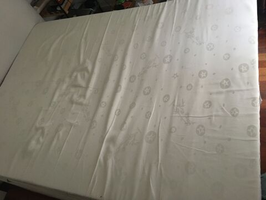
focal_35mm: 29
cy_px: 100
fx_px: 223
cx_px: 133
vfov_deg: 48.2
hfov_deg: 61.7
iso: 200
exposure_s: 1/17
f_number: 2.2
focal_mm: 4.15
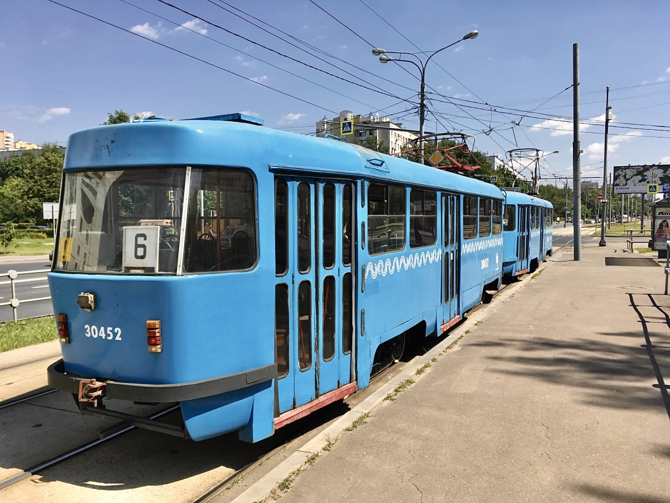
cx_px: 335
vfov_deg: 48.2
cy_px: 252
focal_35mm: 29
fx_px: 561
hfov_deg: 61.7
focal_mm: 4.15
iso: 25
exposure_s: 1/1304
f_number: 2.2
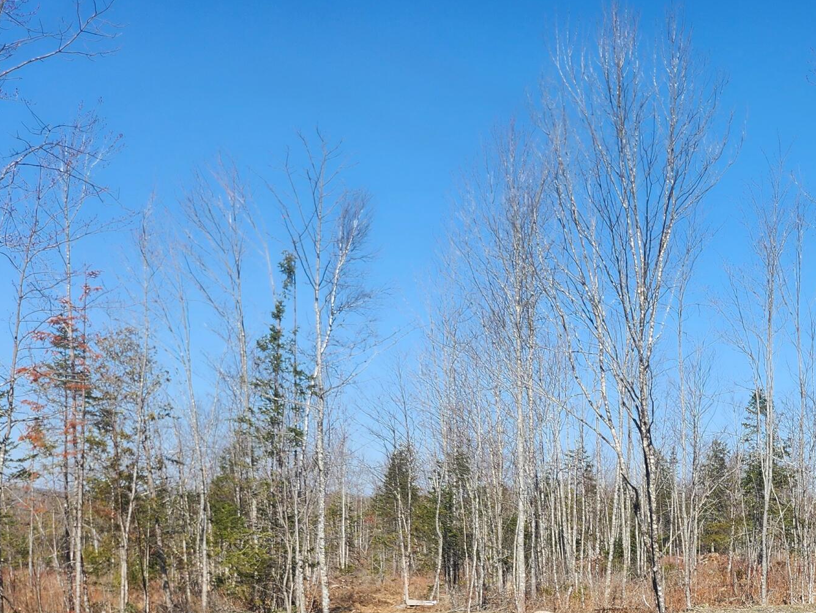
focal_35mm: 54
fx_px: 1273
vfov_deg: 25.2
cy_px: 668
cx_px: 730
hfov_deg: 33.7
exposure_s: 1/1957
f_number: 1.8
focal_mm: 5
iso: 50
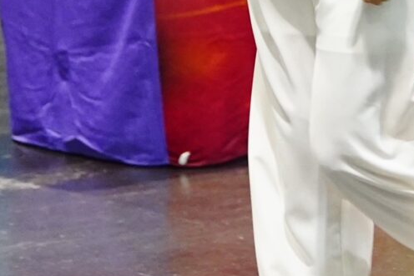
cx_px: 707
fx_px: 4152
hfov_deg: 5.6
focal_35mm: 361
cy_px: -338
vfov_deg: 3.8
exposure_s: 1/160
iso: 5000
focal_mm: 70
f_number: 2.8
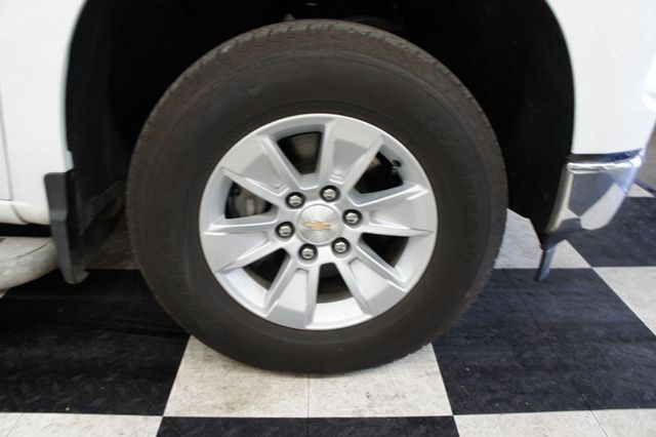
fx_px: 492
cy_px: 218
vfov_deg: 47.9
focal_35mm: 27
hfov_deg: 67.4
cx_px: 328
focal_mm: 18
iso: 500
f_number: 3.5
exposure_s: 1/30
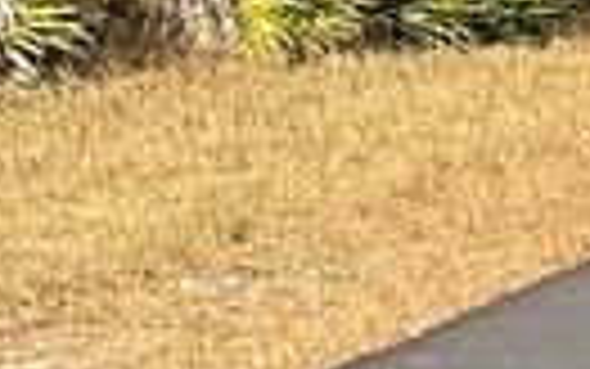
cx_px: 1261
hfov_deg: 8.2
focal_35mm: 240
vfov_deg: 5.5
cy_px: 450
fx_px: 3861
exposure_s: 1/1221
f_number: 1.8
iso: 16
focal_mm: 3
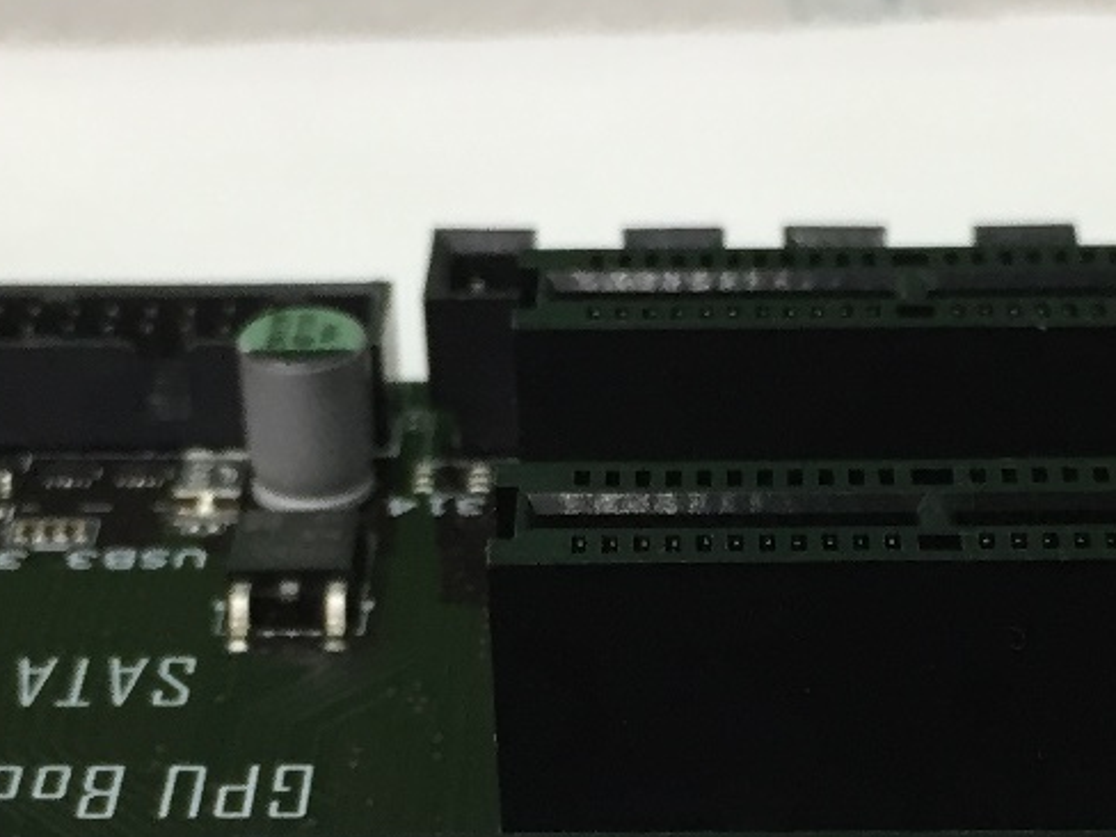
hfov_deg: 20.2
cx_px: 700
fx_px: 3127
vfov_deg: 15.0
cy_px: 858
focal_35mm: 97
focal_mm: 4.15
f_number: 2.2
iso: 100
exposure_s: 1/33
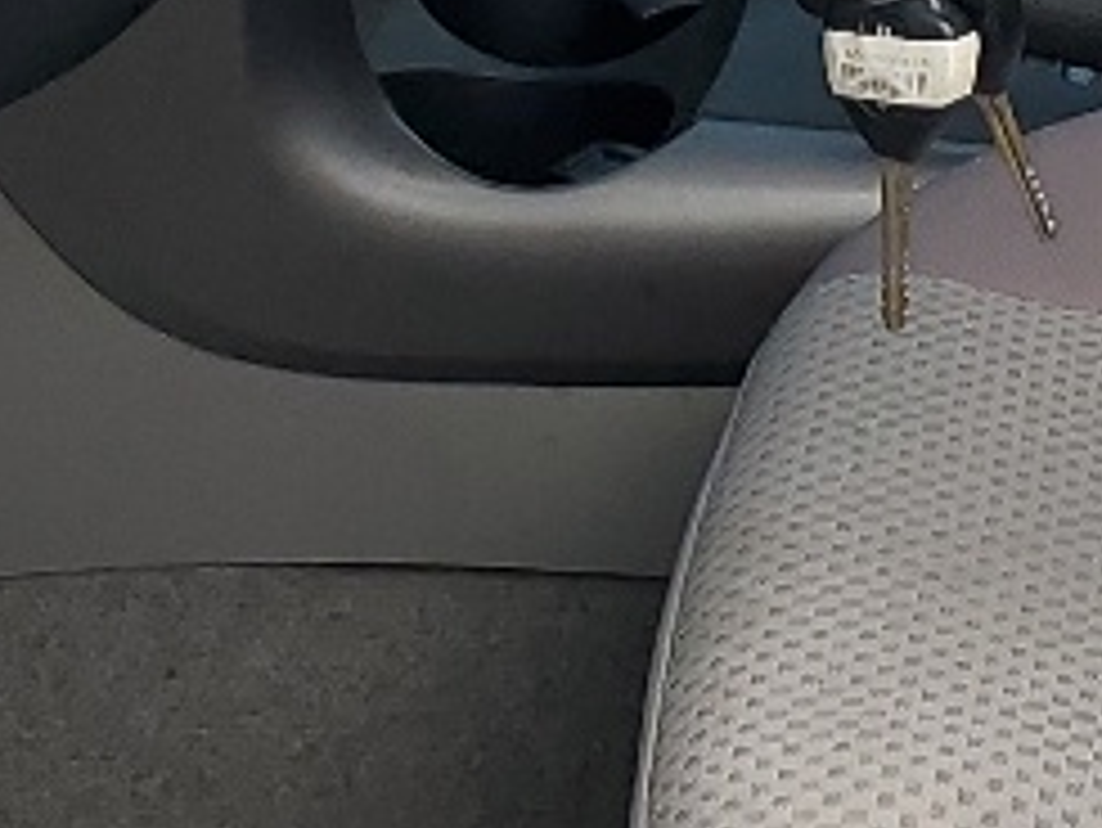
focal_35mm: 170
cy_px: -423
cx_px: 895
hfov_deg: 11.6
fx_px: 5415
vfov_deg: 8.5
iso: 50
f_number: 1.5
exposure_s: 1/1429
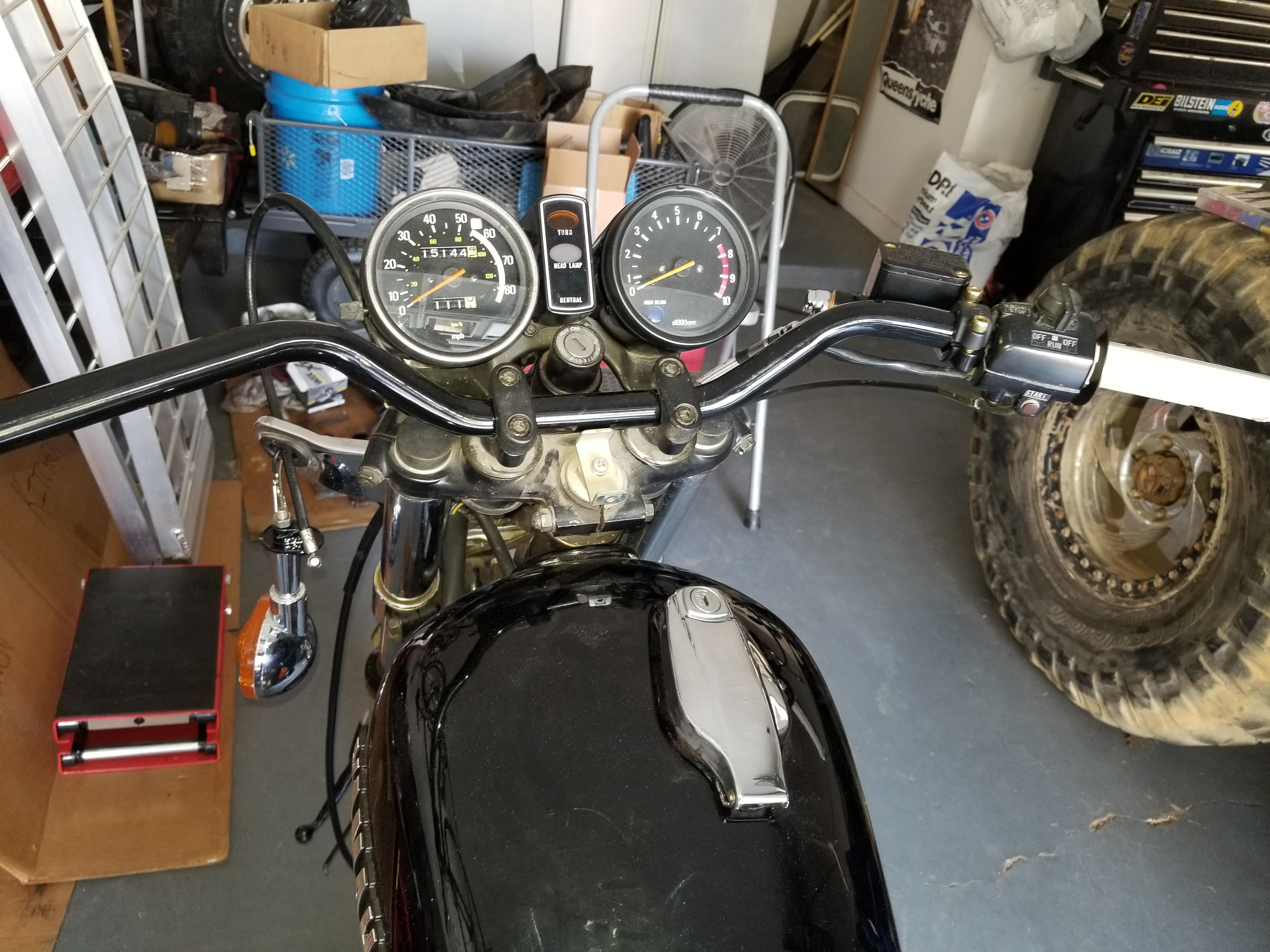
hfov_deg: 67.3
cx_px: 635
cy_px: 476
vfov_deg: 53.1
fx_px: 954
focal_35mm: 26
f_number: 1.7
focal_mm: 4.25
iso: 125
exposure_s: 1/25
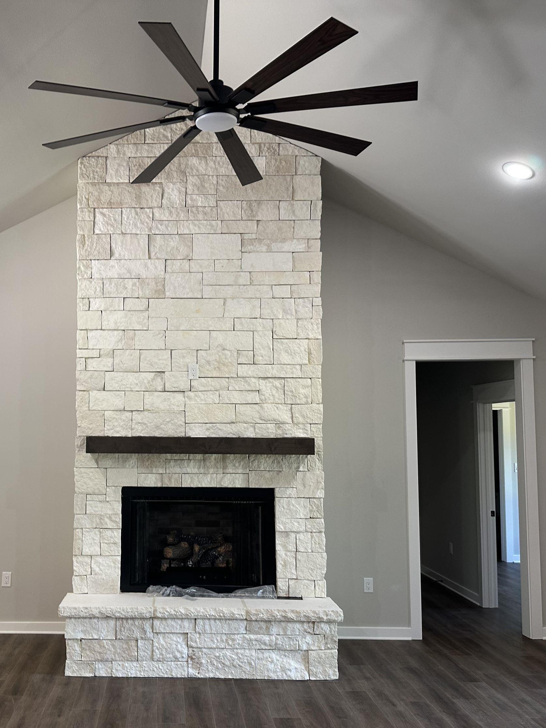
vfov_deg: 55.3
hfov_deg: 42.0
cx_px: 157
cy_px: 374
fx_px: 694
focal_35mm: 33
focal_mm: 6.86
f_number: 1.78
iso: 125
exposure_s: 1/60
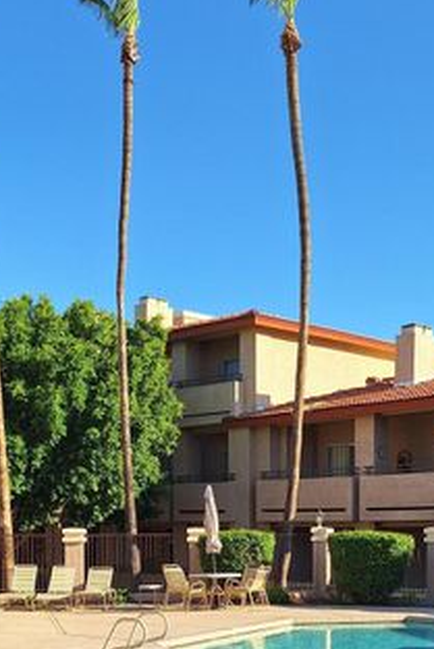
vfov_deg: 37.1
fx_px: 921
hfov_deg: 26.5
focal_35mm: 51
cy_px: 546
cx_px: 253
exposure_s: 1/1802
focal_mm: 5.54
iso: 40
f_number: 1.8
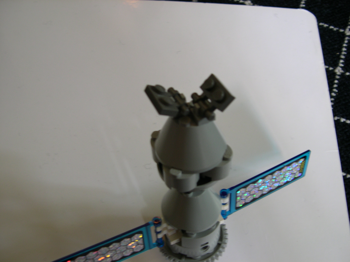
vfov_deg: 37.7
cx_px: 175
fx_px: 384
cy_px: 131
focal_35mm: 38
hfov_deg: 49.0
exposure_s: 1/7.2
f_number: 2.8
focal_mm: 8
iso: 100
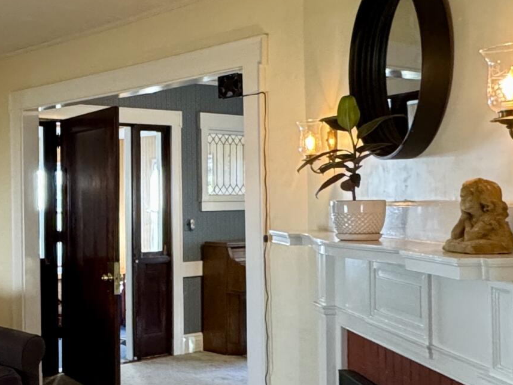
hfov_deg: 32.8
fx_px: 726
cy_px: 216
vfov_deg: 29.7
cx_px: -86
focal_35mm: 49
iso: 320
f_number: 2.2
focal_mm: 2.22
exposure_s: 1/60
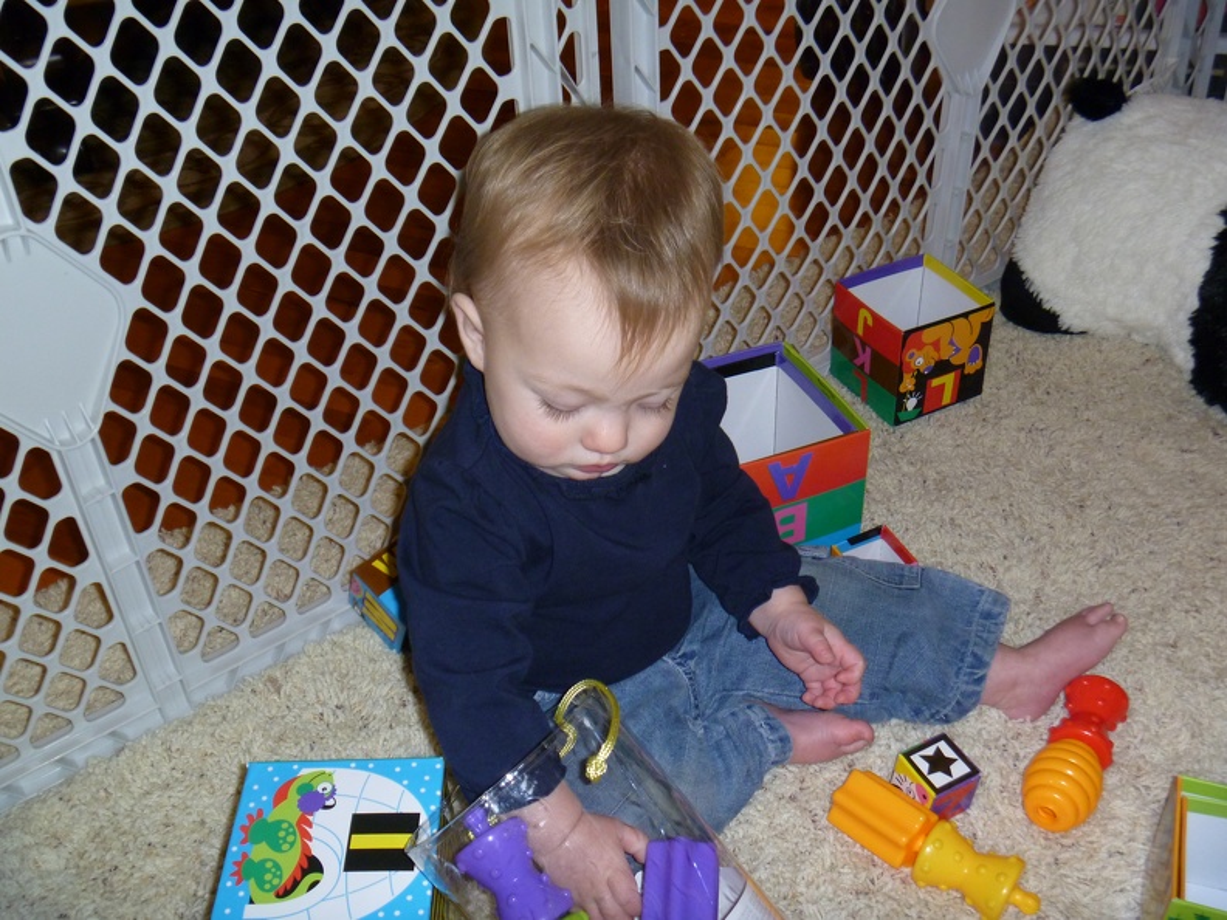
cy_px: 460
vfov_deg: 40.7
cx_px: 614
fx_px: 1241
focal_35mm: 35
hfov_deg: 52.6
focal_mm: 6.3
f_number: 3.5
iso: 200
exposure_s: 1/30
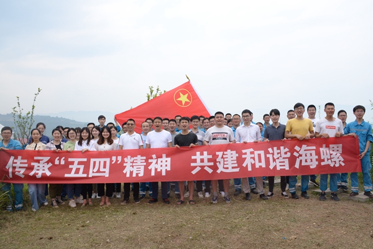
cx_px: 186
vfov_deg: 47.9
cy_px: 124
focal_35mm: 27
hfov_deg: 67.4
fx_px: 280
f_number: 7.1
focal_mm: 18
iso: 100
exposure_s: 1/200
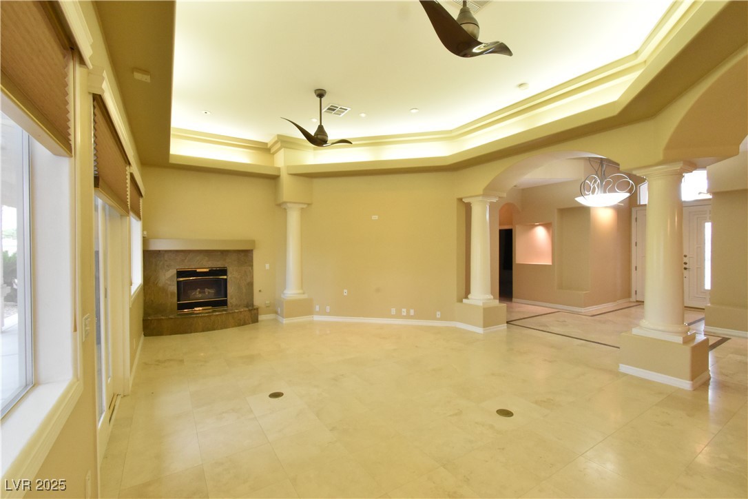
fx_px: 312
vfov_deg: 77.3
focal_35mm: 15
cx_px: 374
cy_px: 250
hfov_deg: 100.4
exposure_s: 1/15
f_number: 18
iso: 4000
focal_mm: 10
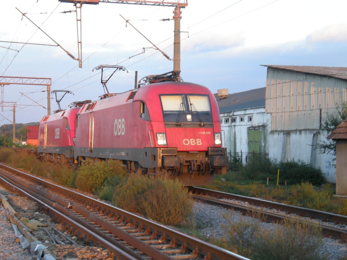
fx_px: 742
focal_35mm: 74
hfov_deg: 26.3
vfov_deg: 19.9
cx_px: 174
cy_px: 130
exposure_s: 1/26.8
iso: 64
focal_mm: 12.3
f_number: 4.6
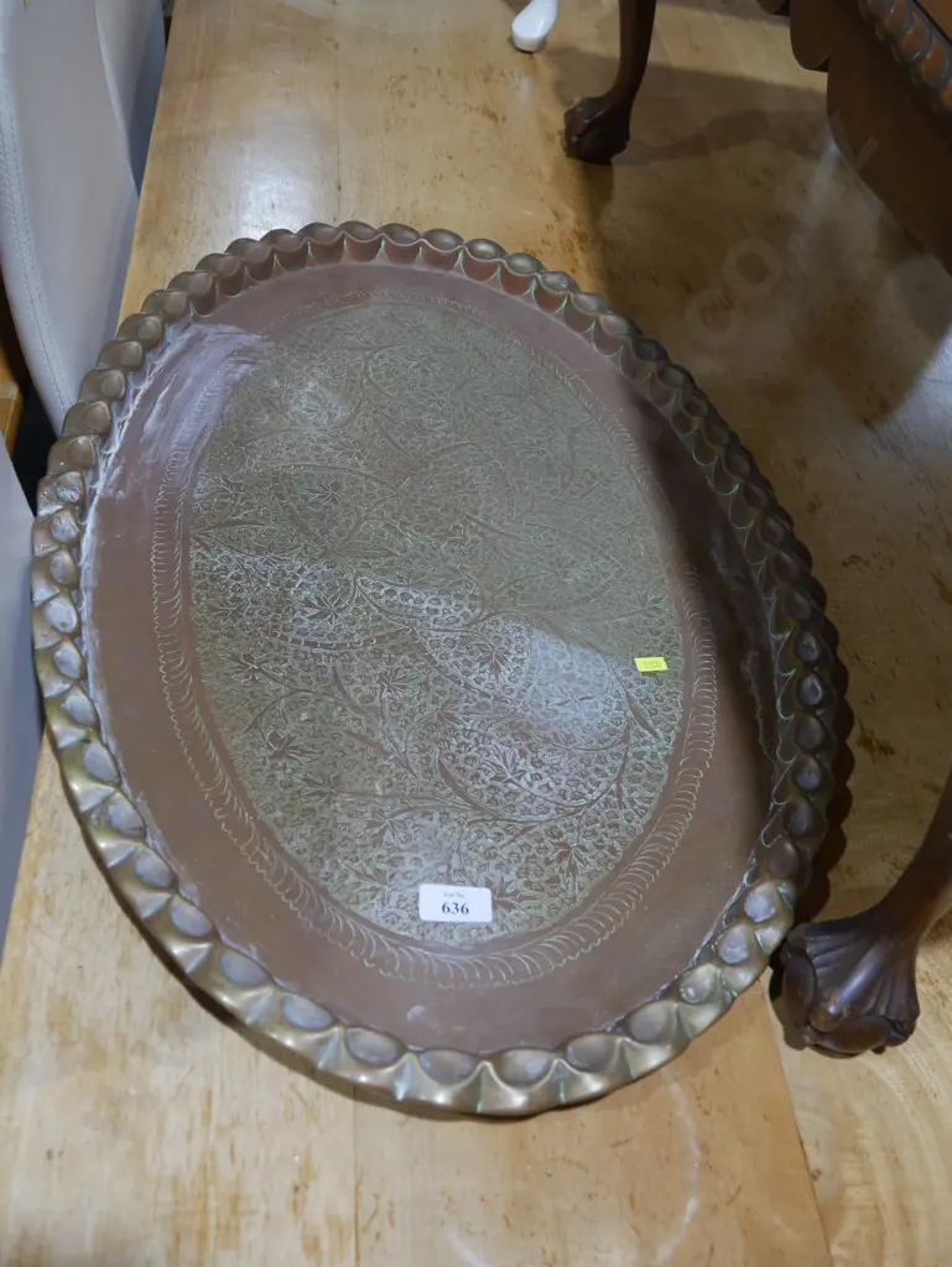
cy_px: 634
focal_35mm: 34
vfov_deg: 53.9
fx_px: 1246
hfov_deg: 41.8
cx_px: 476
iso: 200
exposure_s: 1/60
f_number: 4
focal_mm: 17
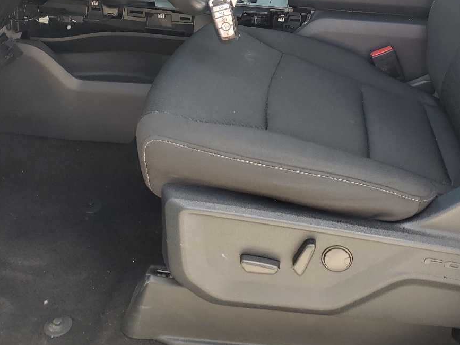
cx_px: 268
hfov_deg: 39.5
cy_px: 33
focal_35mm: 48
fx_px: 638
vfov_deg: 29.0
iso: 50
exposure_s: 1/333
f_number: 1.5
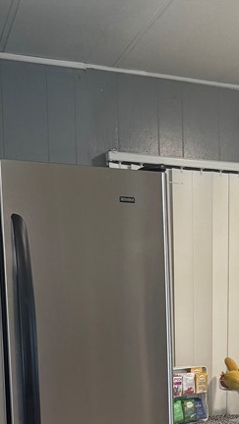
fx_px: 699
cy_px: 381
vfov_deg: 32.2
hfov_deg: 18.7
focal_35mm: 62
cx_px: 264
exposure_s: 1/60
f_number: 1.78
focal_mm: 6.76
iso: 200
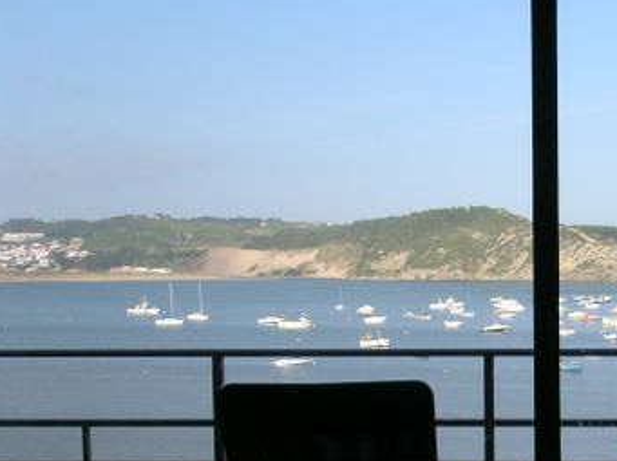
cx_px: 537
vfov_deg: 19.7
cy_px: 367
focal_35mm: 74
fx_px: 1318
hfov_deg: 25.6
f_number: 6.4
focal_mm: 8.7
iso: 50
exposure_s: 1/195
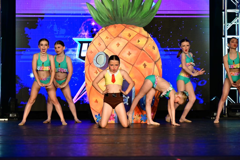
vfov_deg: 11.4
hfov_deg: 17.1
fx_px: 800
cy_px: 80
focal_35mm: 120
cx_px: 120
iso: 3200
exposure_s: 1/800
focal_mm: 120
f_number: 3.5
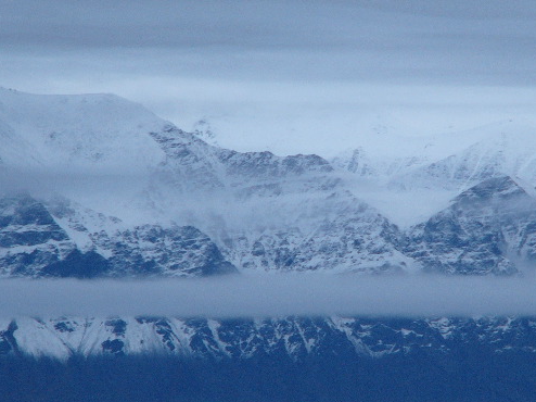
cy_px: 213
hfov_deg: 5.1
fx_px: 6067
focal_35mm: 392
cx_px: 360
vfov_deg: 3.8
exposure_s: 1/60
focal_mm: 40.2
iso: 100
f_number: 2.8
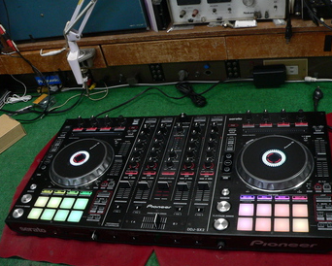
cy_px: 130
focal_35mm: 39
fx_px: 383
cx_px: 180
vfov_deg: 38.3
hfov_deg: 46.8
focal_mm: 6
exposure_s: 1/30
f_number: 2.8
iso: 200
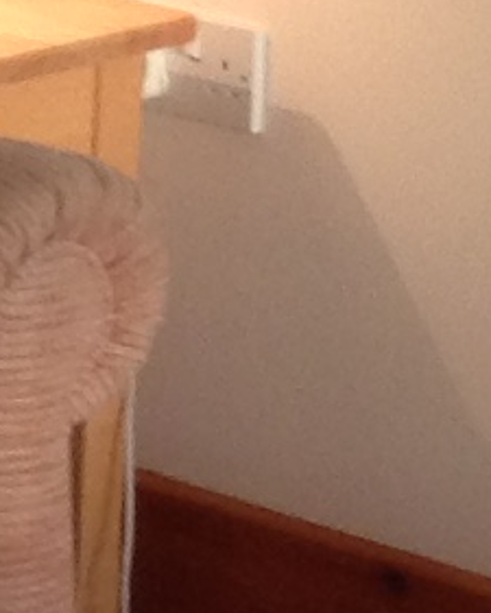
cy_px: 371
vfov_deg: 6.5
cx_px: -709
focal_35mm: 297
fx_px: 5392
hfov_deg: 5.1
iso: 50
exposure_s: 1/24
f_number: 2.4
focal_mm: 3.3
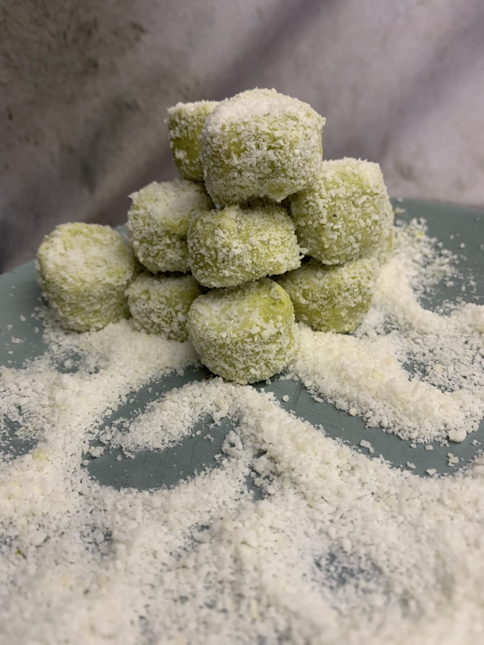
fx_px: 485
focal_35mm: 26
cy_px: 322
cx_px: 242
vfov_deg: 67.3
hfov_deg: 53.1
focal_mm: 4.25
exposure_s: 1/50
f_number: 1.8
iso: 100
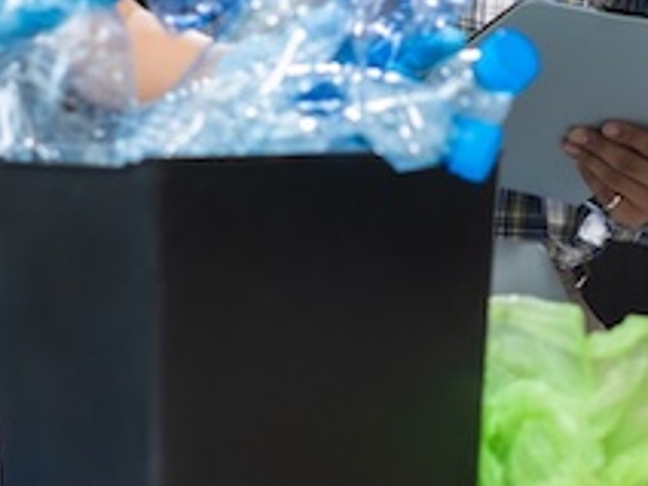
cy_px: -34
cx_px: 556
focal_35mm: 174
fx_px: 3257
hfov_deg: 11.3
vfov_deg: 8.5
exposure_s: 1/160
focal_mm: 50
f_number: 2.8
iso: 500
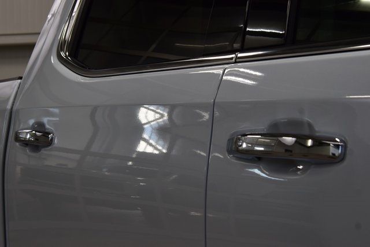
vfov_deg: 19.7
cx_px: 185
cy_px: 124
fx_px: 709
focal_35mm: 69
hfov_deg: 29.2
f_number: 8
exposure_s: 1/60
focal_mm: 46
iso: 640
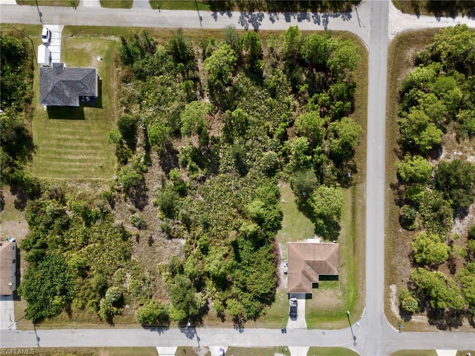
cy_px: 178
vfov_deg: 56.8
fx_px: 329
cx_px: 238
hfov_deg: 71.6
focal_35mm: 24
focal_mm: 6.72
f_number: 1.7
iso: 100
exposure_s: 1/2500
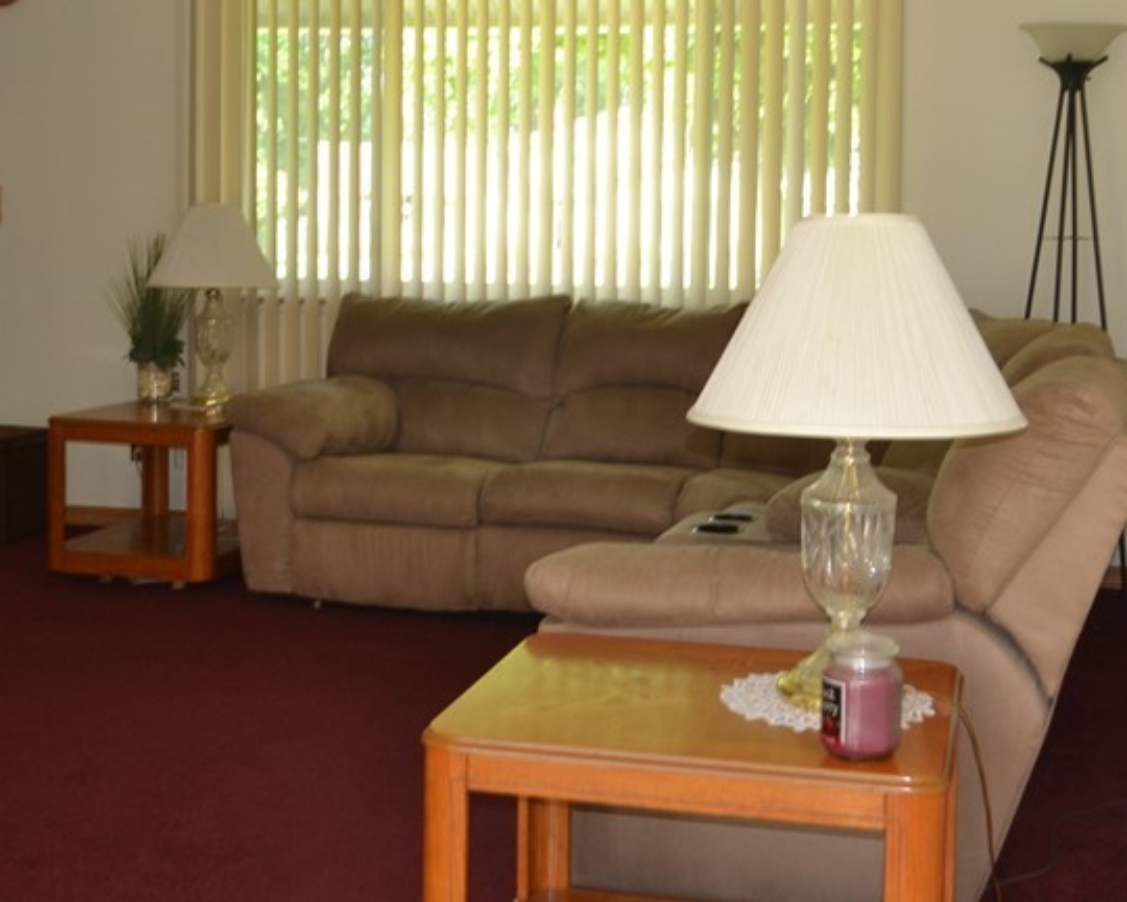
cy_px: 288
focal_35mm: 51
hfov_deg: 36.7
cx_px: 555
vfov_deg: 29.4
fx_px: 1701
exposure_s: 1/60
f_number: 3.5
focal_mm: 18
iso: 400
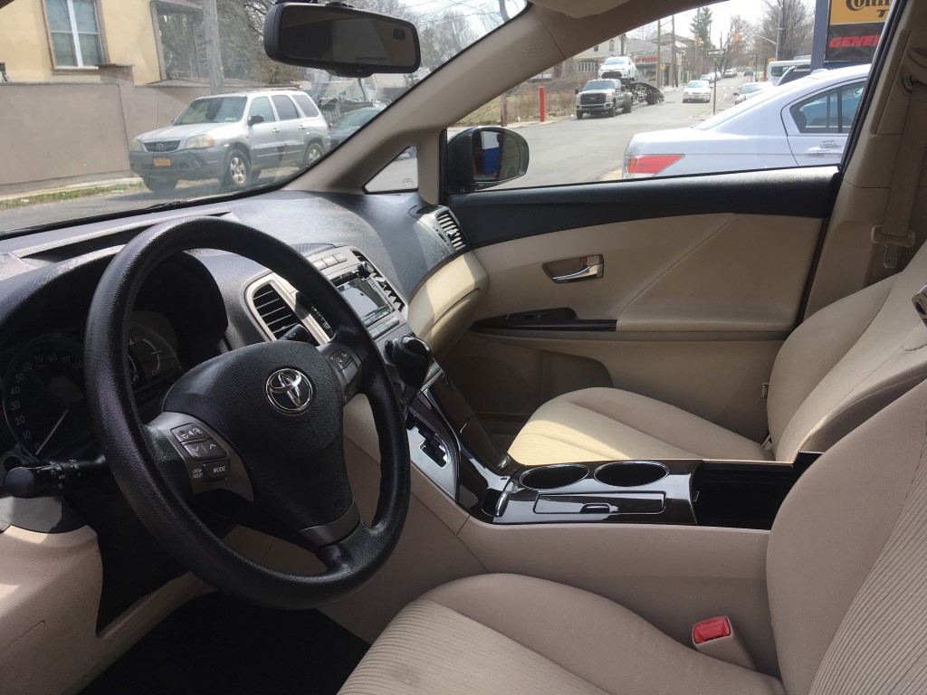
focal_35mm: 29
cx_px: 464
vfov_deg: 48.2
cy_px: 348
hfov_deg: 61.7
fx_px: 777
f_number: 2.2
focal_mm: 4.15
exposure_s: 1/574
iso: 25
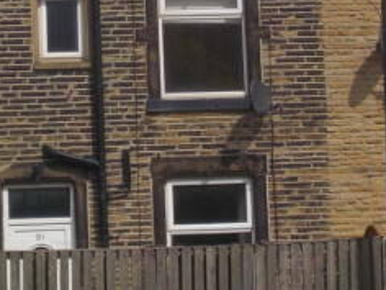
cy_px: 104
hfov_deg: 13.8
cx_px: 212
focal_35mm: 143
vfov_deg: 10.4
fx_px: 1595
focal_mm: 7.9
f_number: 4.7
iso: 125
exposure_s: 1/1000
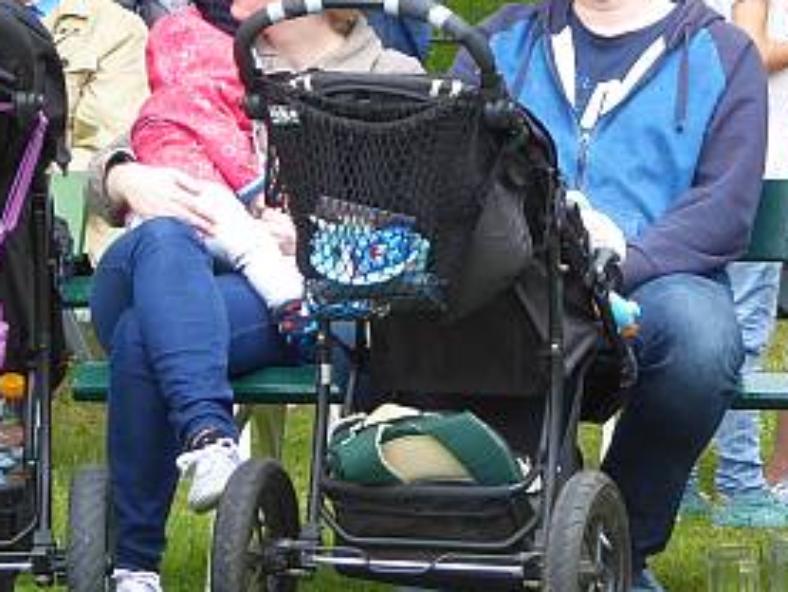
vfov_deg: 4.2
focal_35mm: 357
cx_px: 614
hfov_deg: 5.5
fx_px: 8130
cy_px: 84
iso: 125
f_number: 5.1
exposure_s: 1/60
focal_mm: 20.6
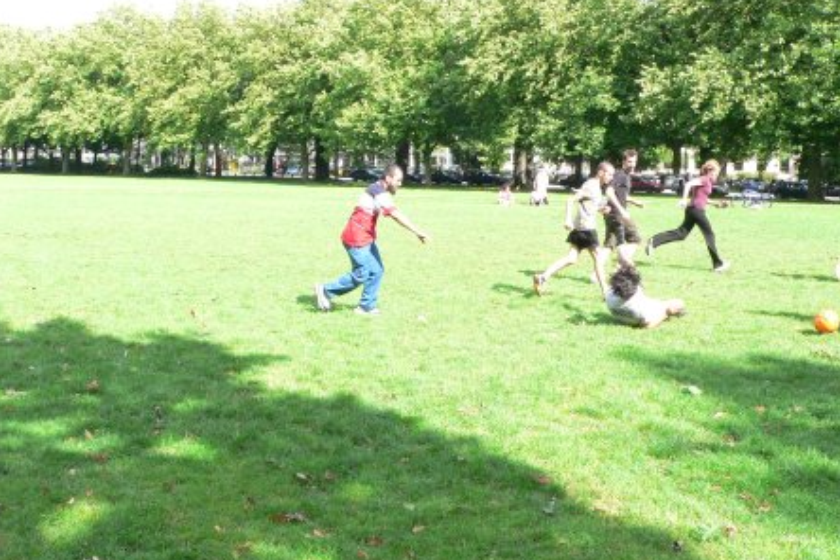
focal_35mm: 38
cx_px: 420
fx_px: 887
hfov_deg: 50.7
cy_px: 271
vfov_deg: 35.1
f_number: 5.6
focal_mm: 6
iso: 400
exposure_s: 1/400
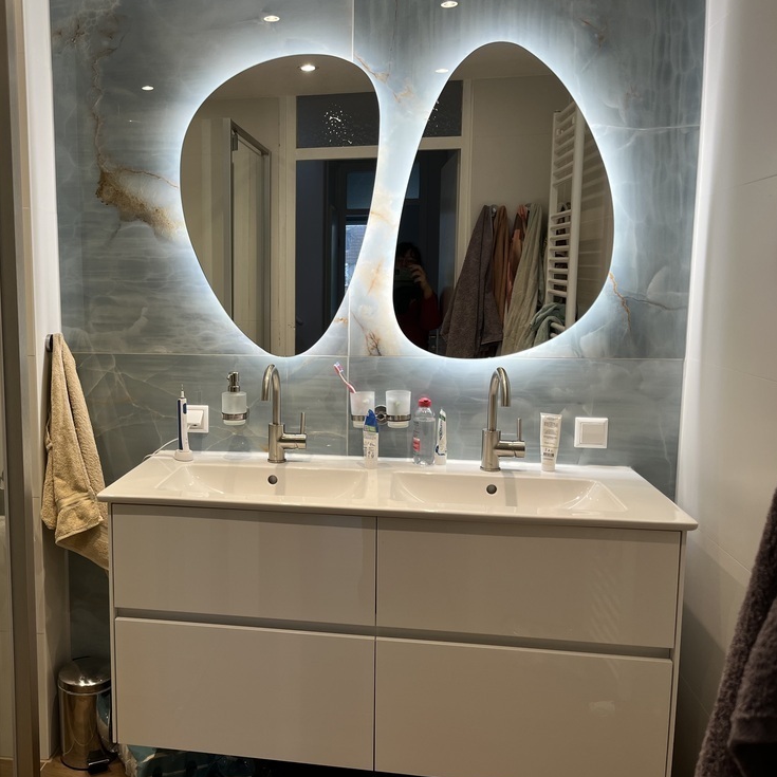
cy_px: 381
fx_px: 813
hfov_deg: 50.0
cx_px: 243
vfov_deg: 51.1
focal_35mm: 32
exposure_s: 1/100
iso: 64
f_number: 1.6
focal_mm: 5.1
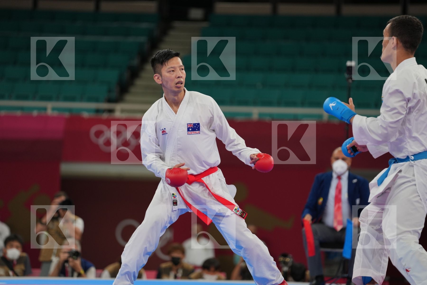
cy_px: 142
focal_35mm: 184
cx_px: 214
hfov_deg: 11.2
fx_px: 2182
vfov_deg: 7.5
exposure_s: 1/1000
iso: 500
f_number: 2.8
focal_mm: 184
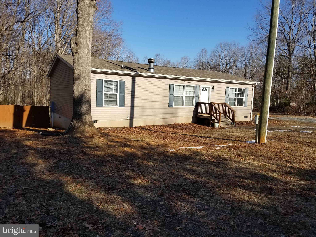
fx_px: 237
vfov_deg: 53.1
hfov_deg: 67.3
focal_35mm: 26
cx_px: 158
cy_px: 118
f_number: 1.7
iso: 50
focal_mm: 4.25
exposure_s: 1/2352
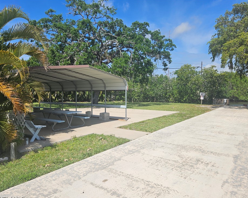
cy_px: 102
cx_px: 130
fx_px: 183
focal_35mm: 25
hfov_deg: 68.1
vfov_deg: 56.8
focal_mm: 5.4
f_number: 1.8
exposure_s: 1/3151
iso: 25
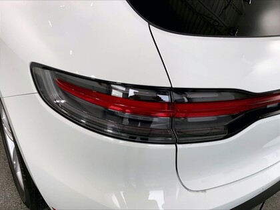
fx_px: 235
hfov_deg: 61.7
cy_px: 105
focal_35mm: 29
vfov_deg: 48.2
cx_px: 140
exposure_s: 1/261
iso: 16
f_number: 1.8
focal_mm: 3
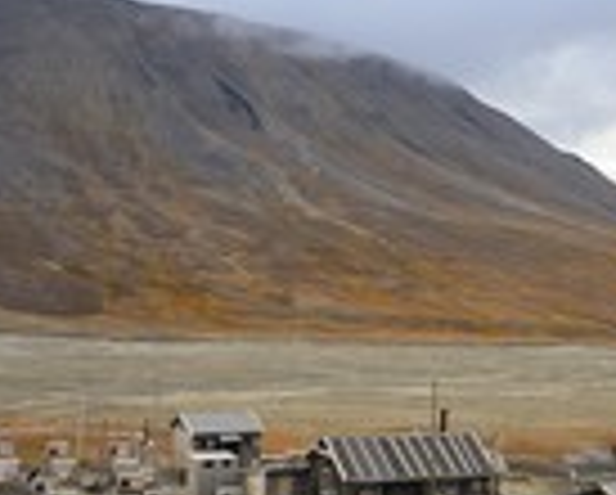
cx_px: 328
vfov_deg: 22.2
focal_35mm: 69
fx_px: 1260
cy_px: 256
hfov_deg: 27.5
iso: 200
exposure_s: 1/160
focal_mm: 24
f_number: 5
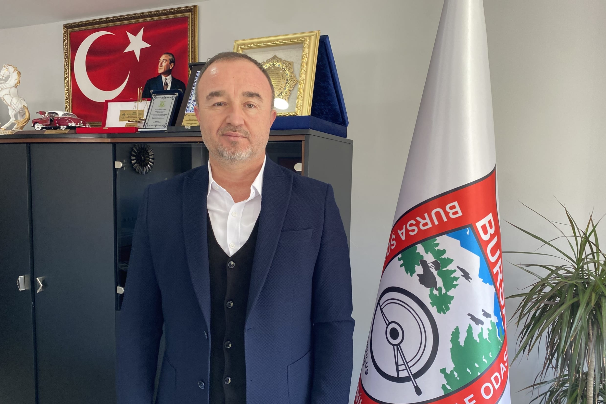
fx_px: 471
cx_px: 309
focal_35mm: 28
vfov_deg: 46.4
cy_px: 216
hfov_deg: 65.5
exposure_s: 1/121
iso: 125
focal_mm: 4.25
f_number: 1.8
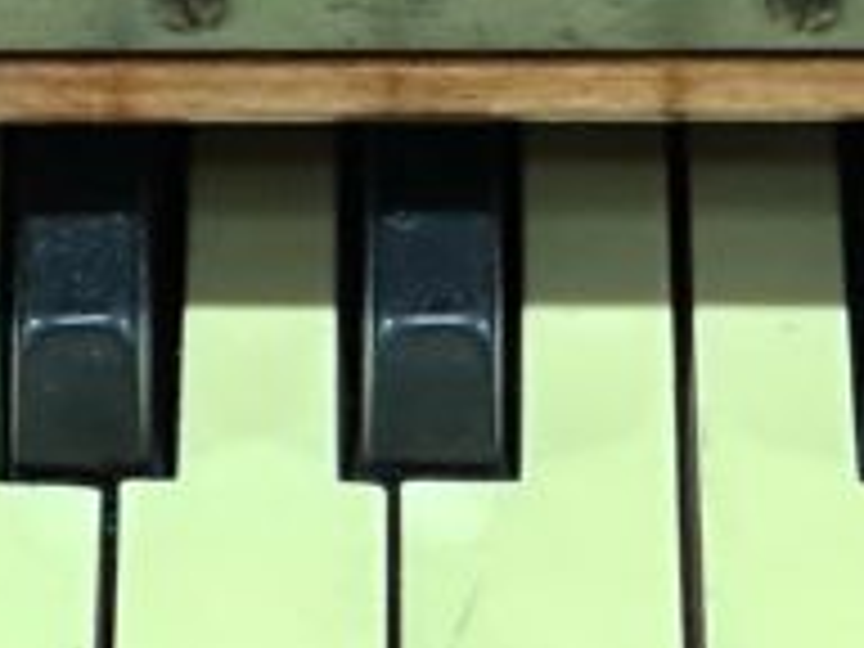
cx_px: 333
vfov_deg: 3.6
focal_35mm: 410
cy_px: -1048
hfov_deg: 4.8
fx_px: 10233
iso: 1000
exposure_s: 1/41
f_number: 2.8
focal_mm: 9
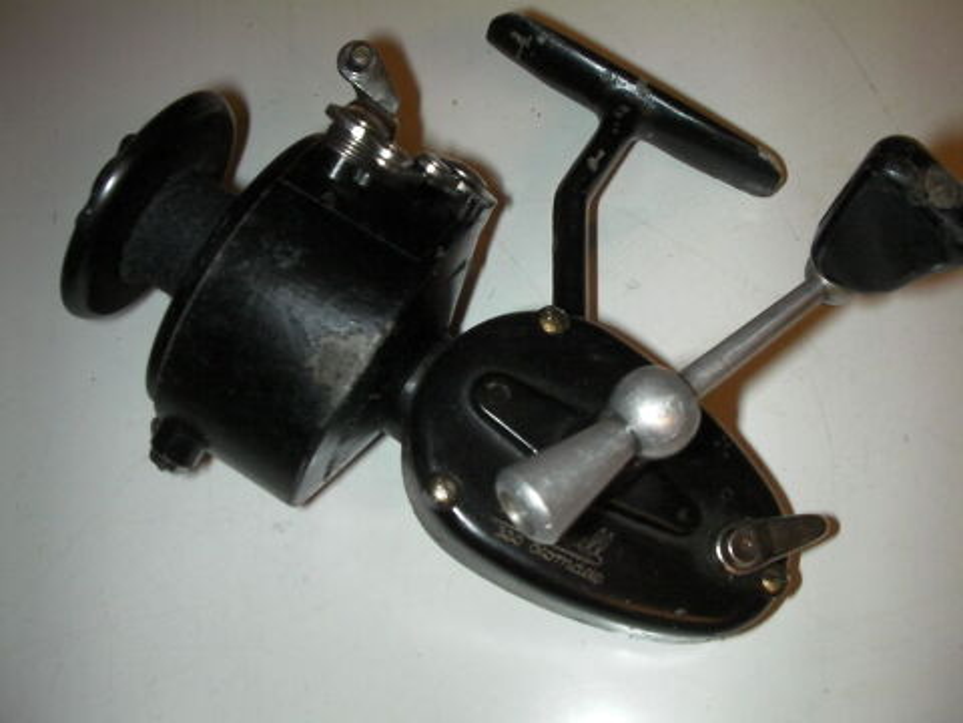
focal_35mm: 38
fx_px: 1057
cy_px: 362
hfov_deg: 49.0
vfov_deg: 37.7
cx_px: 482
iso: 200
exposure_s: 1/30
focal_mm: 6.3
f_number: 5.6
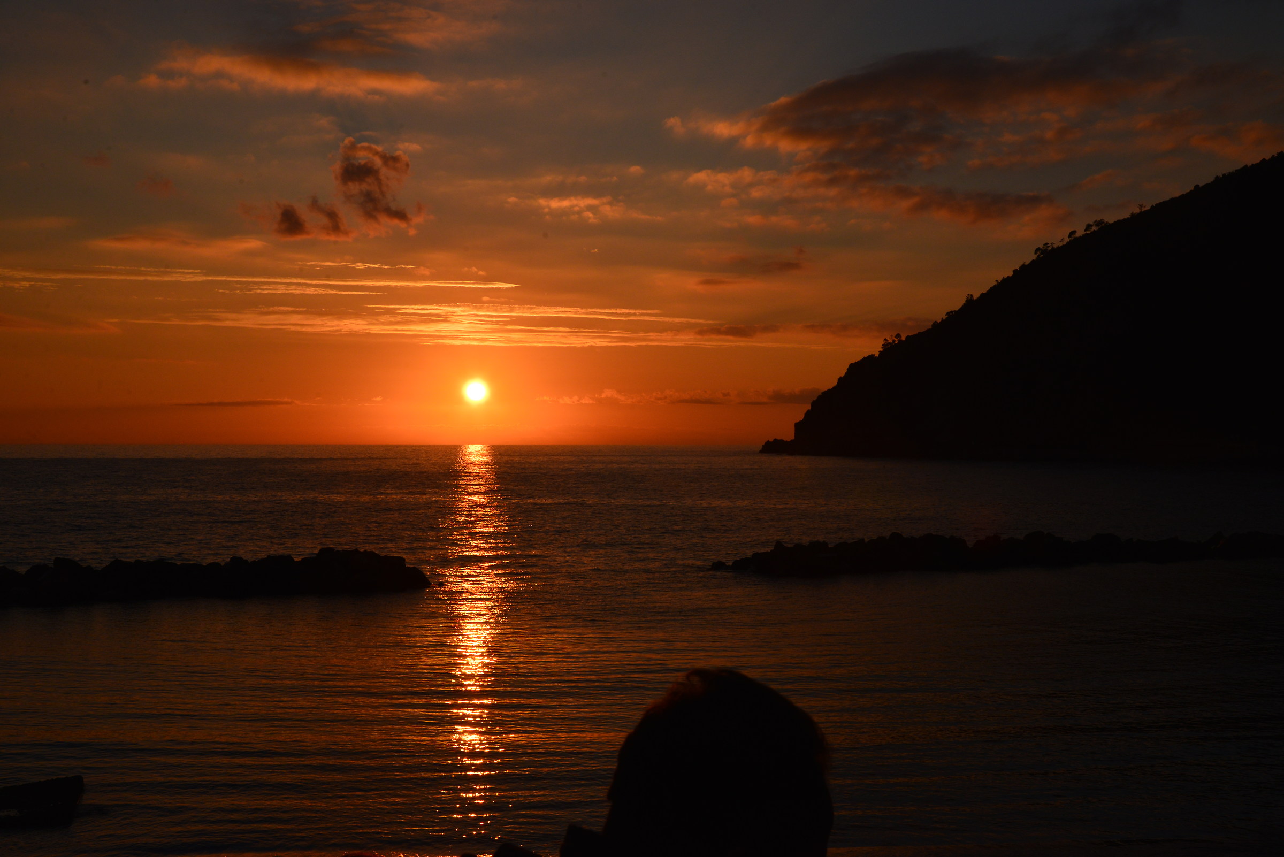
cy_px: 428
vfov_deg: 28.1
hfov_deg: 41.1
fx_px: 1713
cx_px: 642
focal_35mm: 48
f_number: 16
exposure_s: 1/1000
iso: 400
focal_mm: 48
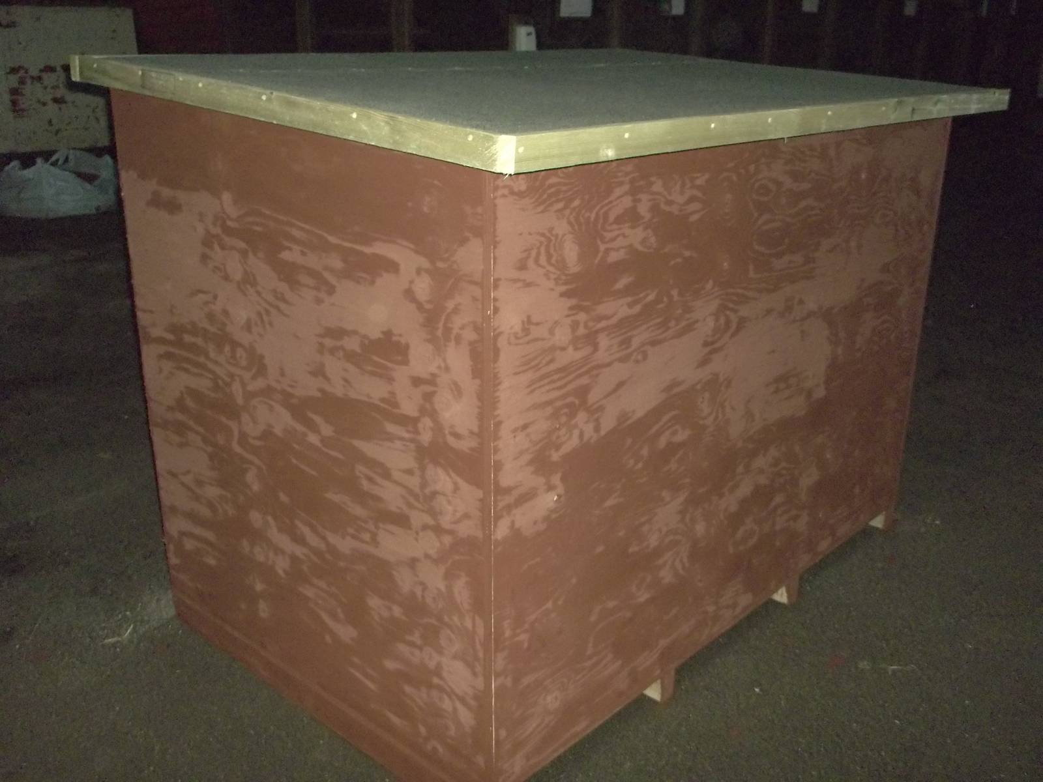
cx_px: 522
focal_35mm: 33
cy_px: 391
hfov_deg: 55.4
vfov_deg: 42.9
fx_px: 994
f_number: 3.3
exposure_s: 1/30
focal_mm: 5.9
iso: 400
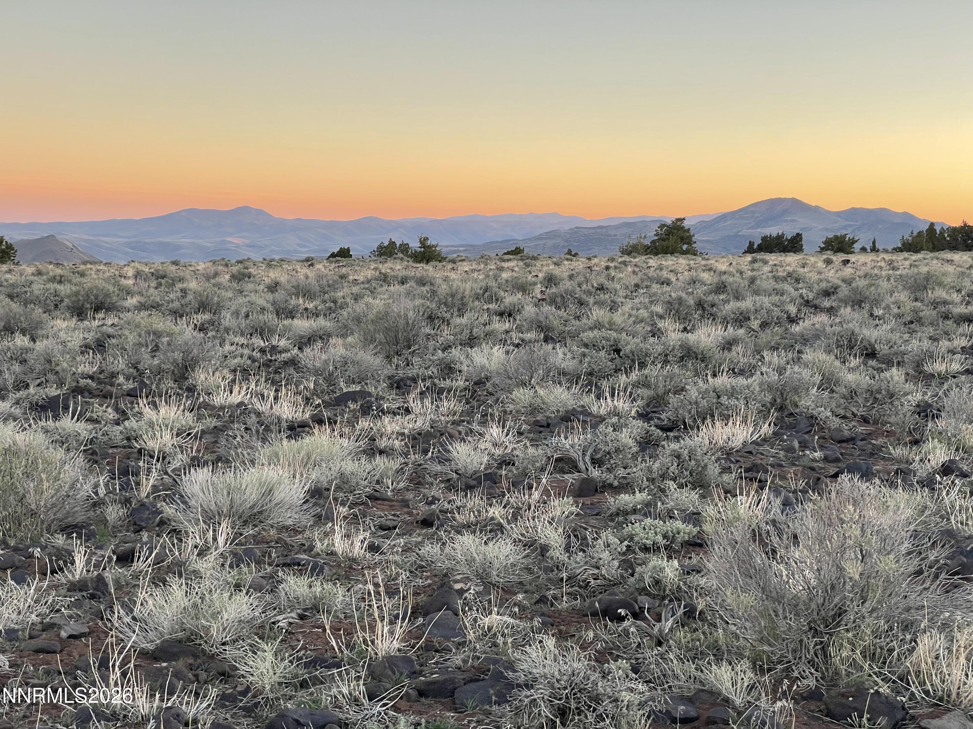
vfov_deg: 28.0
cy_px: 364
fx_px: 1462
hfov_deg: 36.8
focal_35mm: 52
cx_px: 486
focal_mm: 6
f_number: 2
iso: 25
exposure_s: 1/99
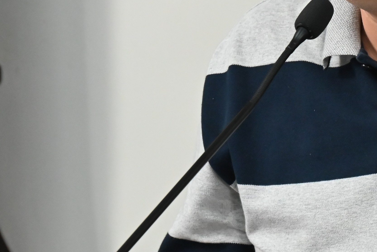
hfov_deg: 2.8
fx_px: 7583
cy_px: 90
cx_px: 417
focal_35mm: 724
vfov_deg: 1.9
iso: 3200
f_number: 6.3
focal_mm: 200
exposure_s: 1/200
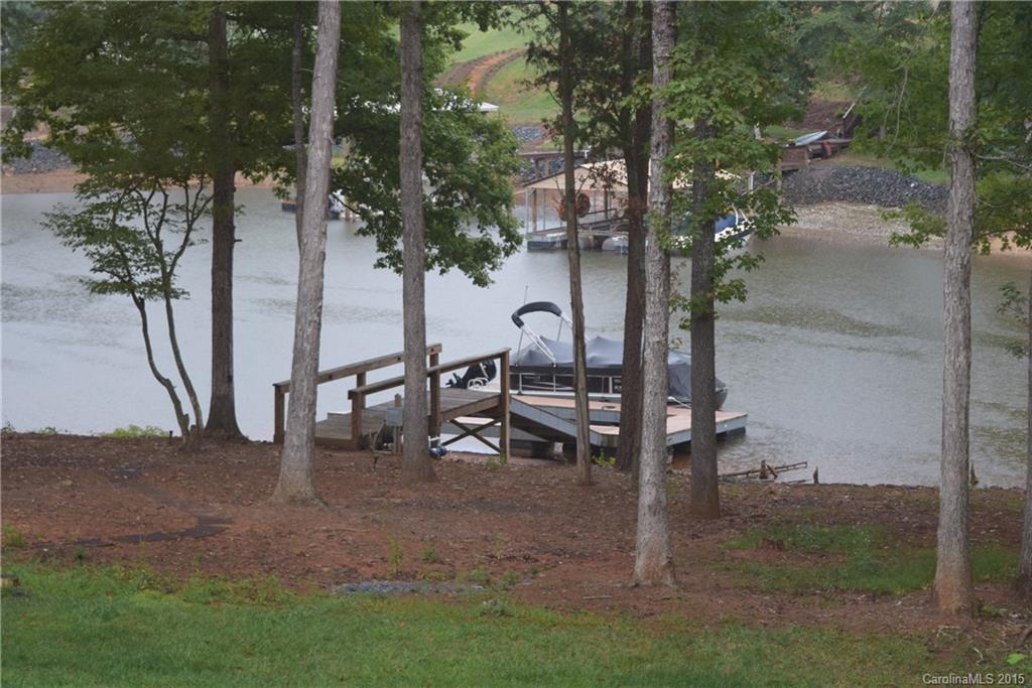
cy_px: 344
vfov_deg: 16.6
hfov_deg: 24.6
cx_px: 516
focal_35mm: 82
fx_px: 2365
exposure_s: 1/60
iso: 720
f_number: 5.6
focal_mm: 55
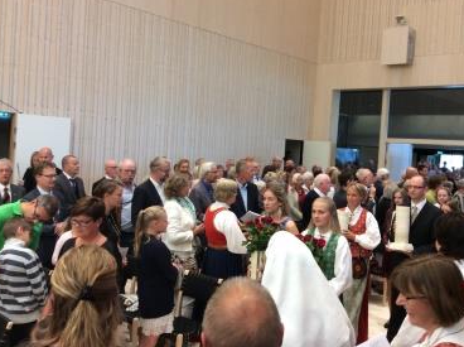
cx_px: 266
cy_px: 156
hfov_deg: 47.8
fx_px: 522
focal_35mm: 39
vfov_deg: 36.7
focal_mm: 3.3
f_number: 2.4
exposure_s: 1/24
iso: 50
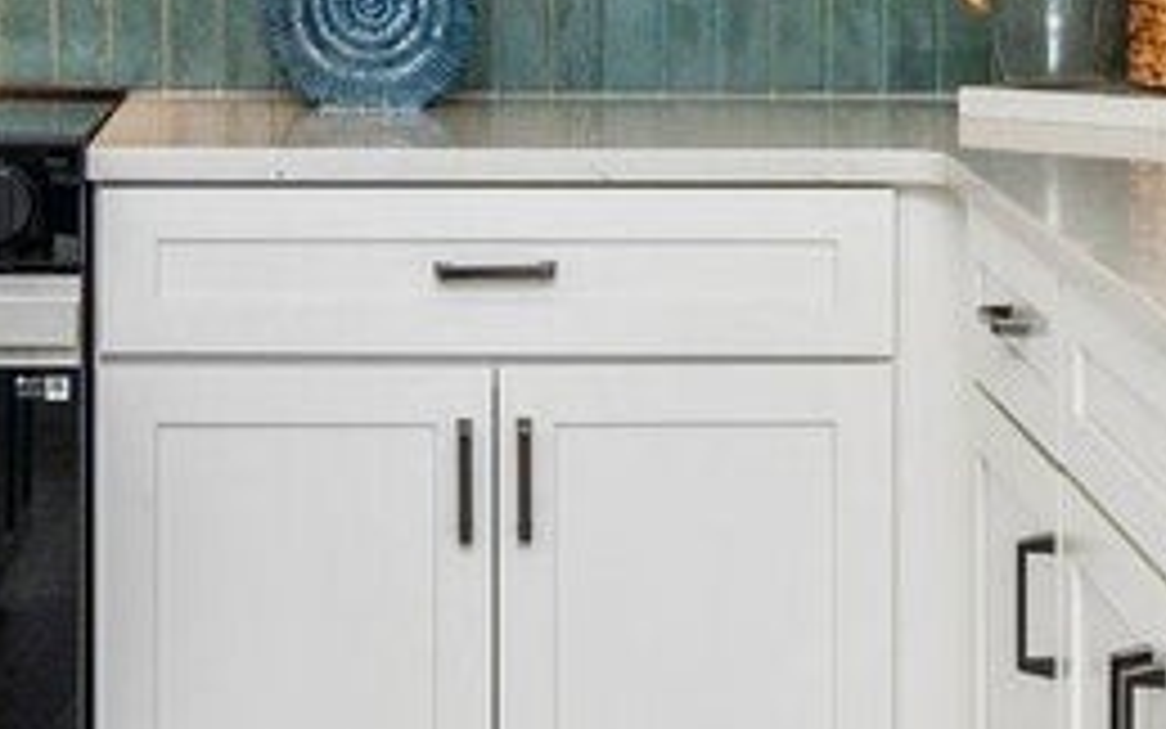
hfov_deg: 15.4
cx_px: 491
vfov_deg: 9.5
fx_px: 4323
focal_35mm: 136
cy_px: -243
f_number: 8
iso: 320
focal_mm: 22.5
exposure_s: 1/100
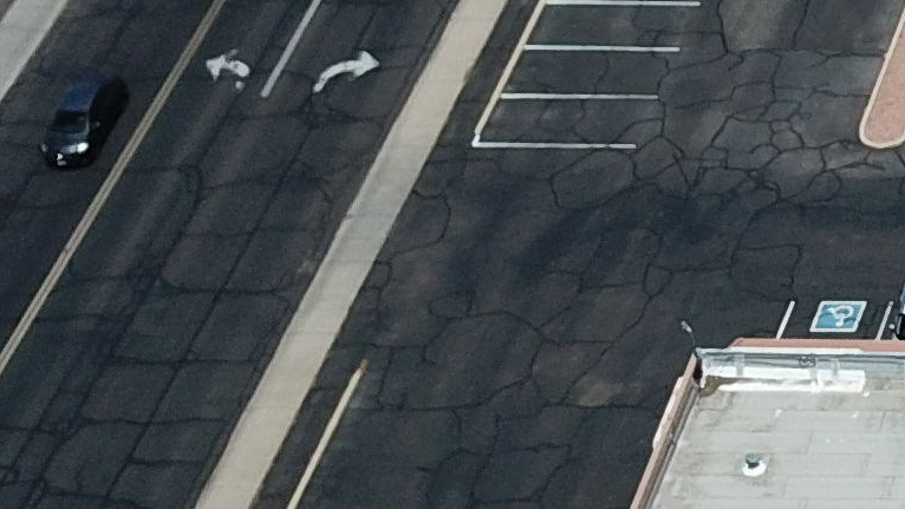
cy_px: 148
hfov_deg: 12.0
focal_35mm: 148
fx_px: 3552
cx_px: 2101
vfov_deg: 8.2
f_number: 2.2
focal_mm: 4.73
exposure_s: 1/2538
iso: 100
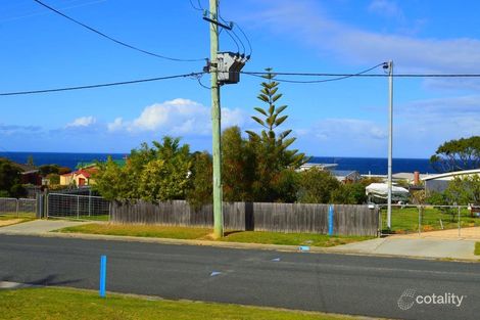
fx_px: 560
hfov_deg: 46.4
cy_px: 160
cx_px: 240
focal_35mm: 42
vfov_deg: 31.9
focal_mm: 28
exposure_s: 1/500
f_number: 11
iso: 220
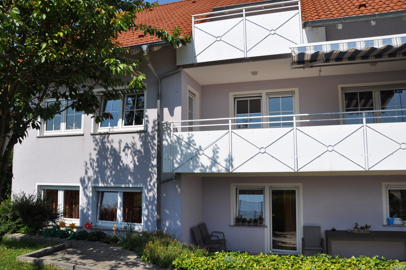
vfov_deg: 47.8
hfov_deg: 67.4
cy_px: 135
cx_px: 203
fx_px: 304
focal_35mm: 27
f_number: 10
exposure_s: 1/400
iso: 200
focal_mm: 18
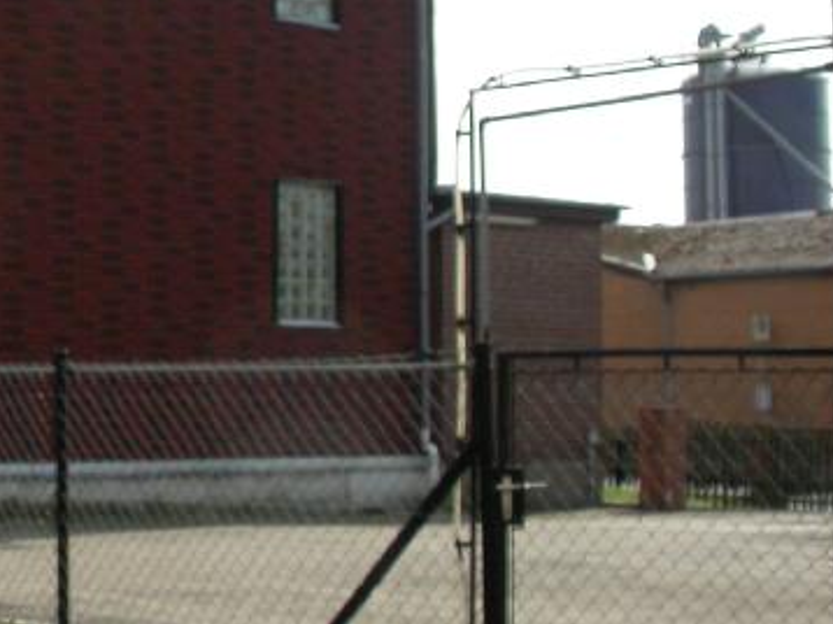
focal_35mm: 85
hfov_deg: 22.0
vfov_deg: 17.3
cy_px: 170
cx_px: -47
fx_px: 2044
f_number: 5.3
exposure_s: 1/442
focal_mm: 7.85
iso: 100
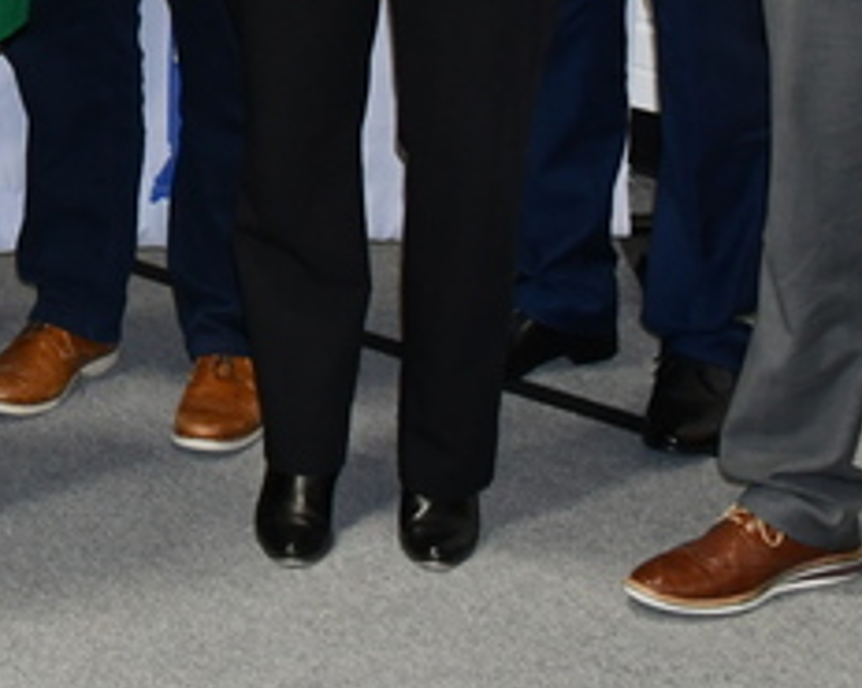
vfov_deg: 12.7
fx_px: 2854
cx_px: -368
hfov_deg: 16.0
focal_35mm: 112
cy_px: -482
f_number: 3.5
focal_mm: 18
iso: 1100
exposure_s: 1/60
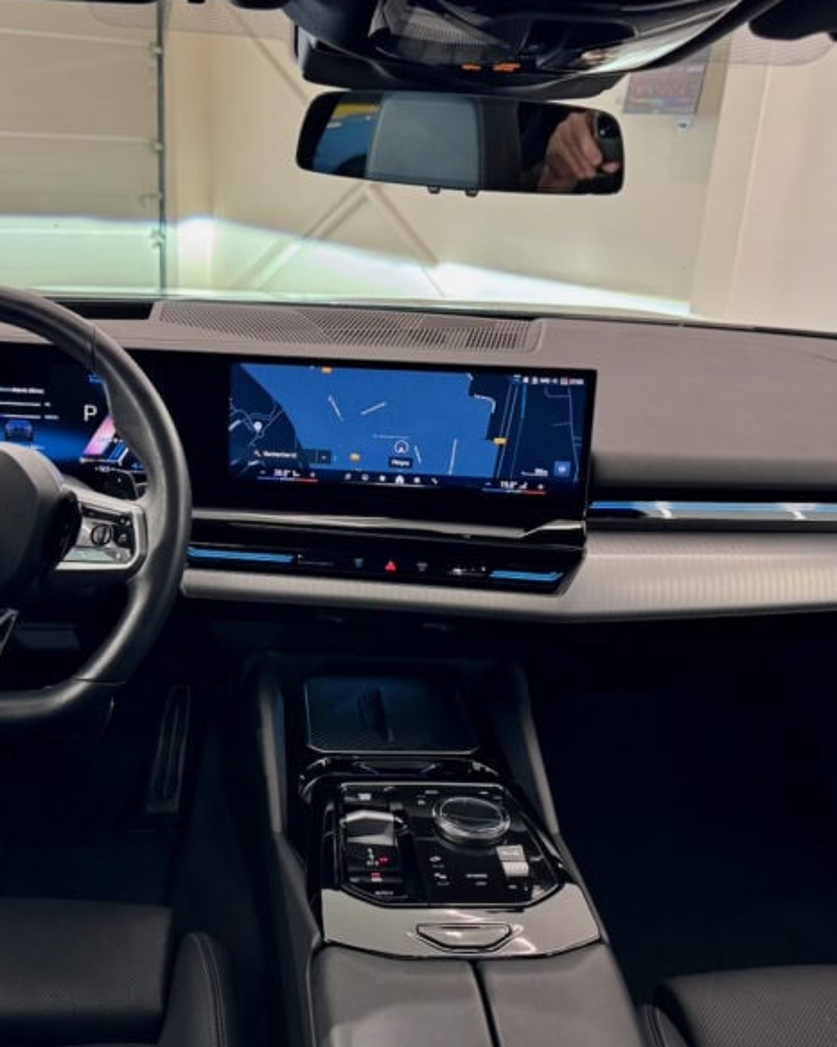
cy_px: 518
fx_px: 991
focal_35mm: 32
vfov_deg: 55.7
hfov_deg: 45.5
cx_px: 323
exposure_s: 1/52
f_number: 1.8
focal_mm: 6.8
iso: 400
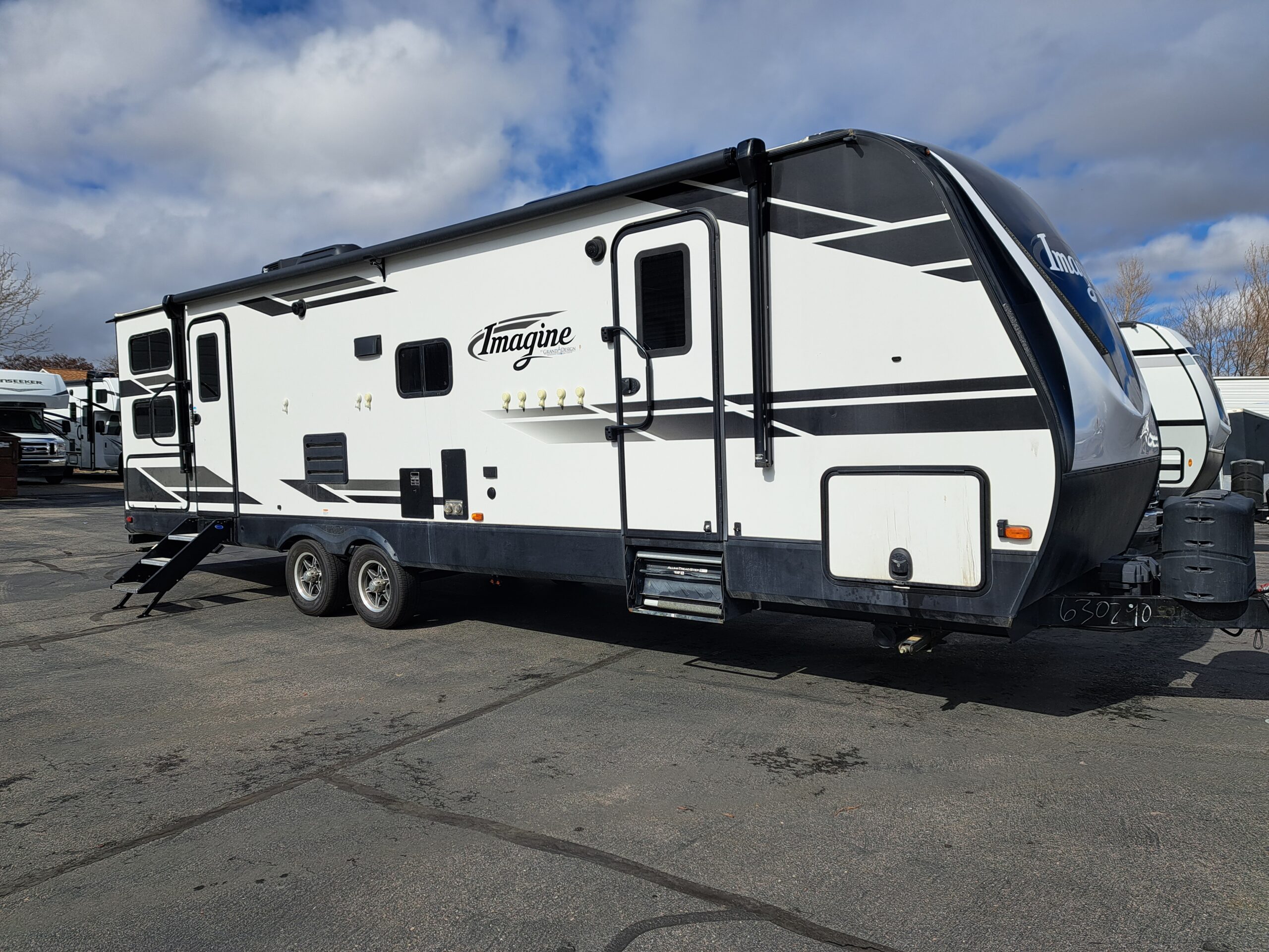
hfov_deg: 71.6
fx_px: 880
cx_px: 634
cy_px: 476
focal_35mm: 24
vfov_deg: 56.8
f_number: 1.8
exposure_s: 1/2538
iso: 50
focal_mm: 5.23
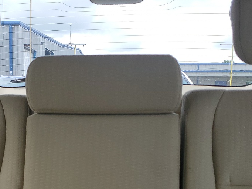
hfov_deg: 31.3
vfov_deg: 23.4
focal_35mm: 61
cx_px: 74
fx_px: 444
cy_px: 167
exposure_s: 1/370
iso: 50
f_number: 1.5
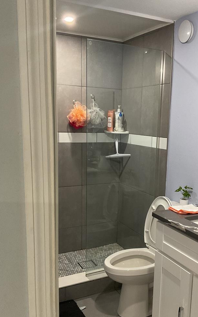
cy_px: 180
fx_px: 328
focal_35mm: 38
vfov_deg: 51.4
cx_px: 135
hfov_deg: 33.2
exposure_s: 1/60
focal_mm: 3
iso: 160
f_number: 1.8
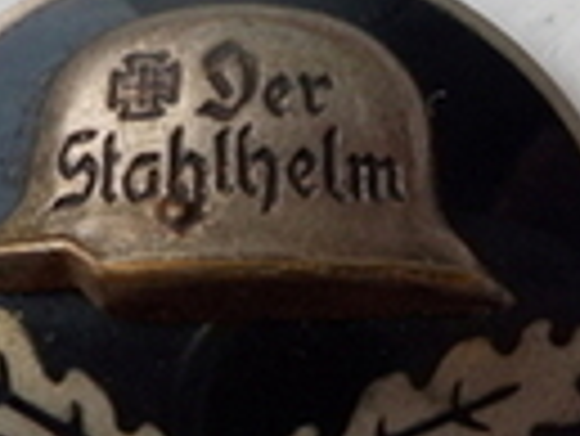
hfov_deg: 20.4
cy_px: 303
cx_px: 324
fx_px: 1610
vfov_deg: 15.4
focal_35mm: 96
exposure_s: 1/30
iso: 180
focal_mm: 4.1
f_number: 3.3
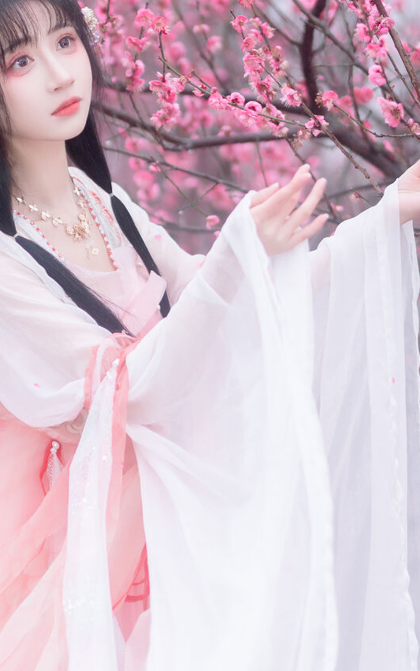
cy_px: 399
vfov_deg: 11.4
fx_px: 3349
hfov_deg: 7.2
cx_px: 96
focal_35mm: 183
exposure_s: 1/800
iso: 250
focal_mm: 85
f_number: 1.4
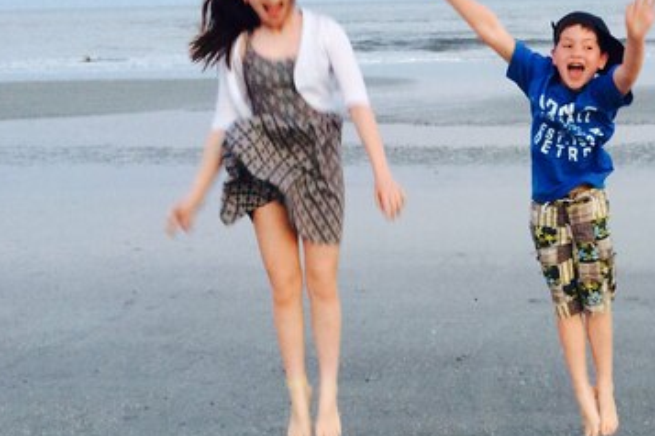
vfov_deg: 24.2
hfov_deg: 34.0
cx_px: 571
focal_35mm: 56
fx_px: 1019
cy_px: 211
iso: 100
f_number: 2.2
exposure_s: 1/30
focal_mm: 4.12
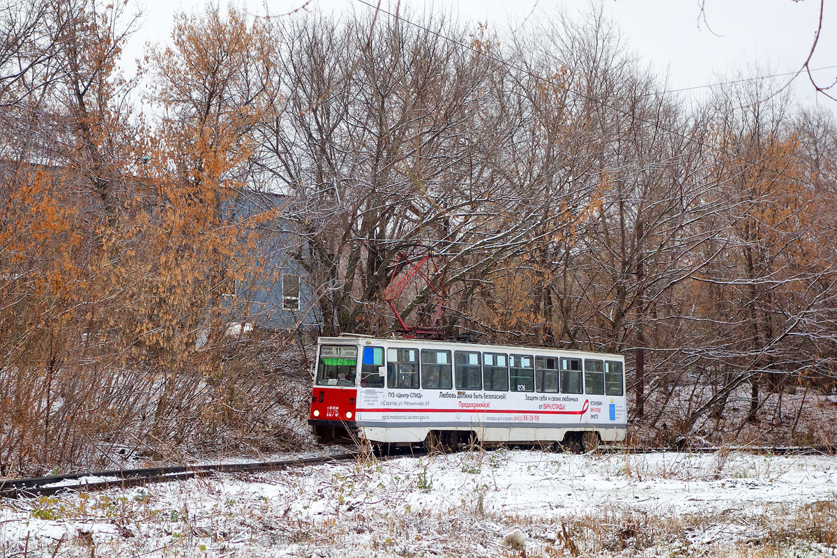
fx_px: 1813
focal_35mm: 78
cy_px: 279
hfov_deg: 26.0
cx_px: 418
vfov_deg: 17.5
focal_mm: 29.15
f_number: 4.5
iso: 200
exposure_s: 1/500
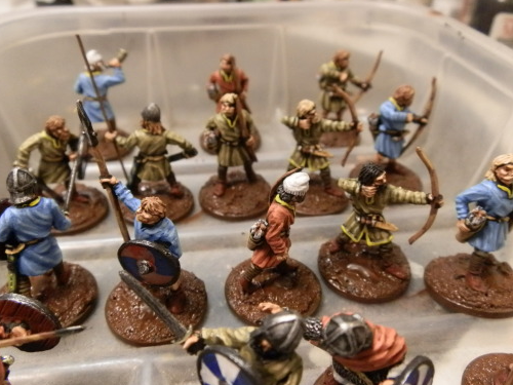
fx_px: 445
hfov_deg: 59.9
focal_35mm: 30
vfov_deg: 46.8
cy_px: 185
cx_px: 247
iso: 400
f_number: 3.1
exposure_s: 1/60
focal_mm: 5
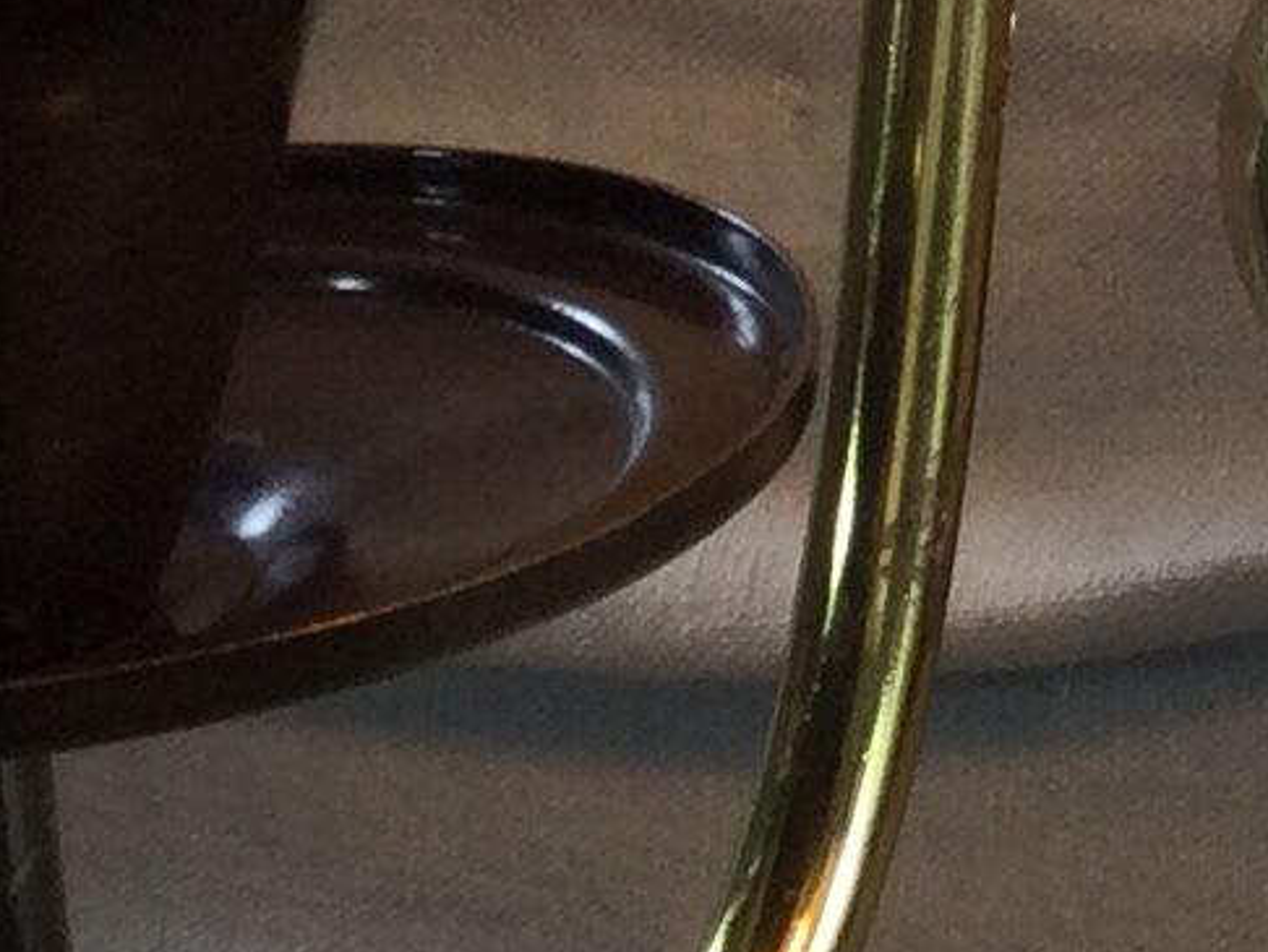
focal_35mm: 208
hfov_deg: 8.9
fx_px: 7623
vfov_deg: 7.0
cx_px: 2609
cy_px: -543
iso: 25
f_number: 2.4
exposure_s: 1/108
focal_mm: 3.3
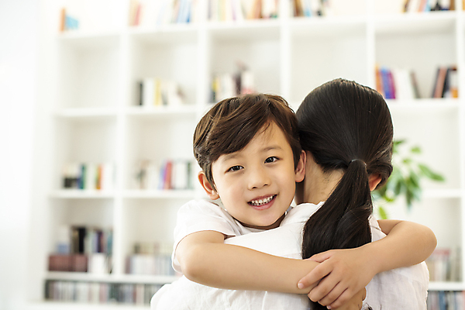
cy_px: 155
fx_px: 646
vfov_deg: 27.0
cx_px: 232
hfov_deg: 39.6
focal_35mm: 50
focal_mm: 50
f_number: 2.8
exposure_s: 1/125
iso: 500
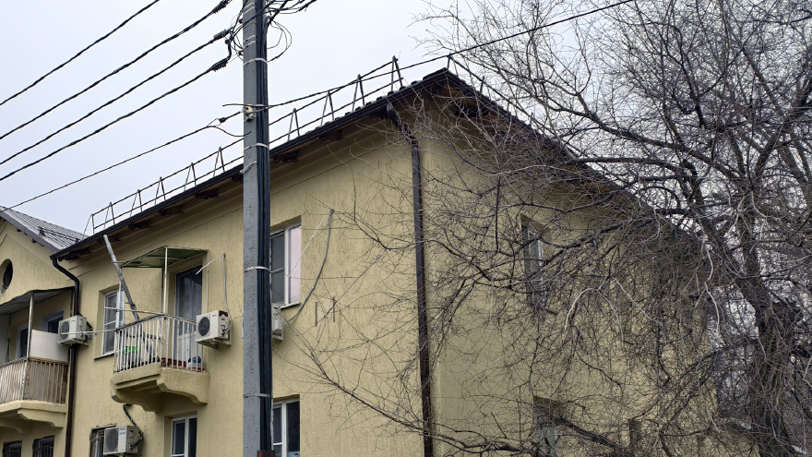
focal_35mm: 37
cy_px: 353
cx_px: 246
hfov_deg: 52.6
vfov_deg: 31.3
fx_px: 797
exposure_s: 1/1156
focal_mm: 6.54
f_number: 1.57
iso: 72
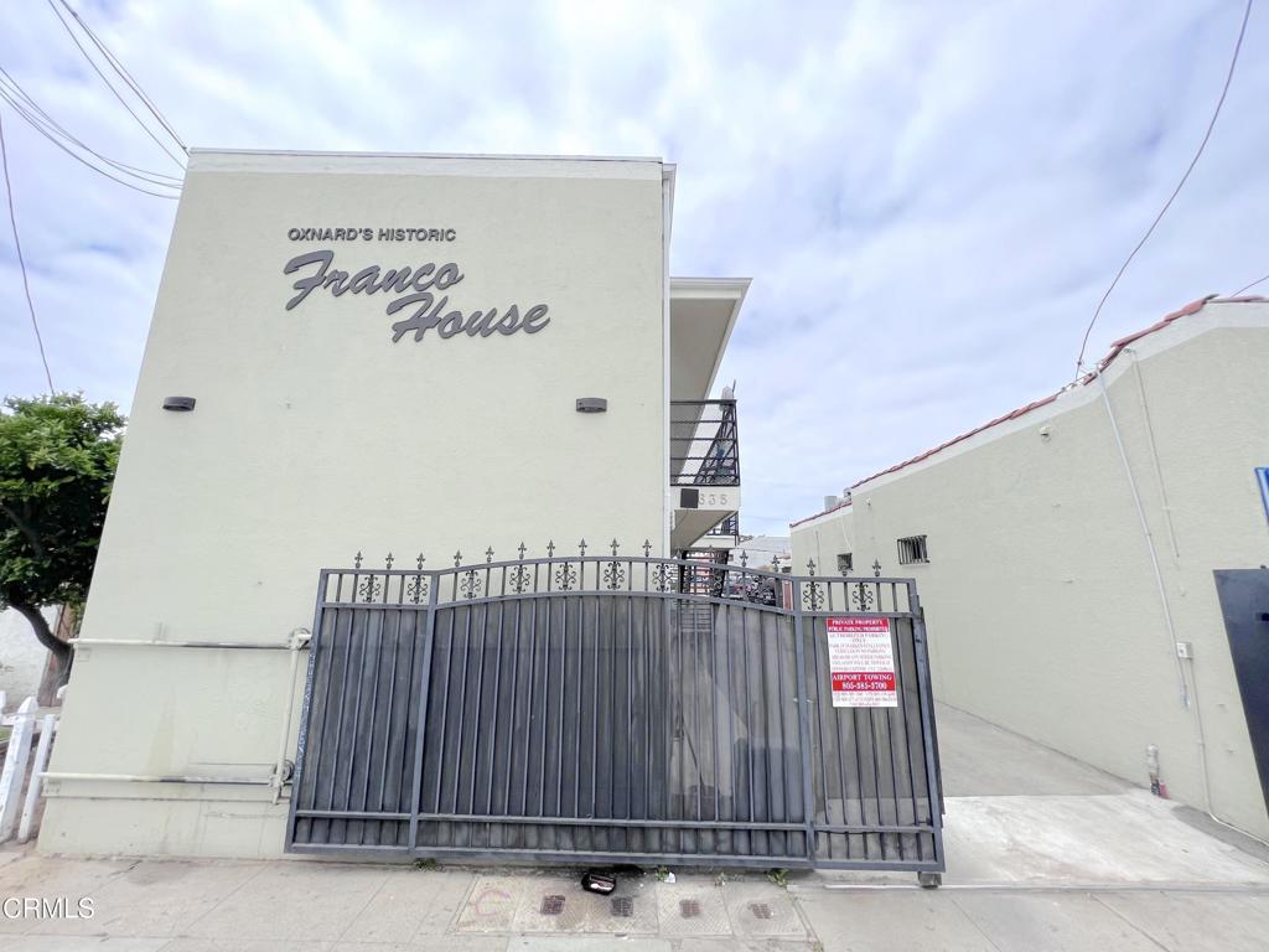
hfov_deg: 106.2
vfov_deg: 89.9
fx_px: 477
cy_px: 476
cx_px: 634
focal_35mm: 13
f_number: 1.8
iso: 32
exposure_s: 1/2801
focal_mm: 1.57
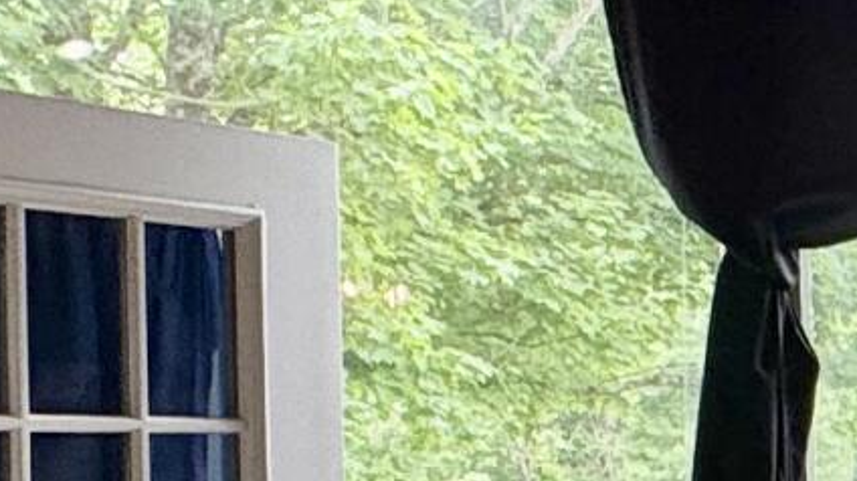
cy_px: 461
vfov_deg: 11.1
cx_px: 1858
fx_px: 2453
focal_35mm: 108
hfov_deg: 14.9
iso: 40
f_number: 2.2
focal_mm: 2.22
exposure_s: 1/113
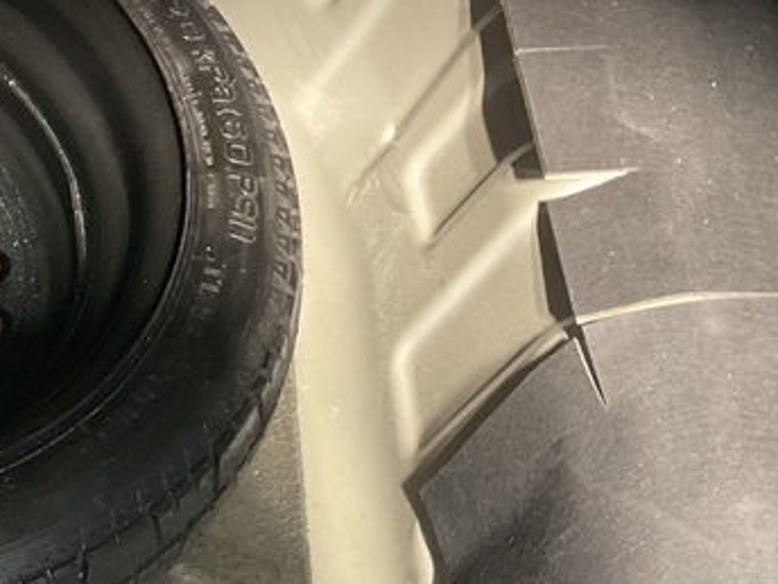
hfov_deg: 21.6
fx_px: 1820
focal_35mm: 81
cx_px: -251
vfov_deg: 17.8
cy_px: 573
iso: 400
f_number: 1.8
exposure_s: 1/30
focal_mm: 3
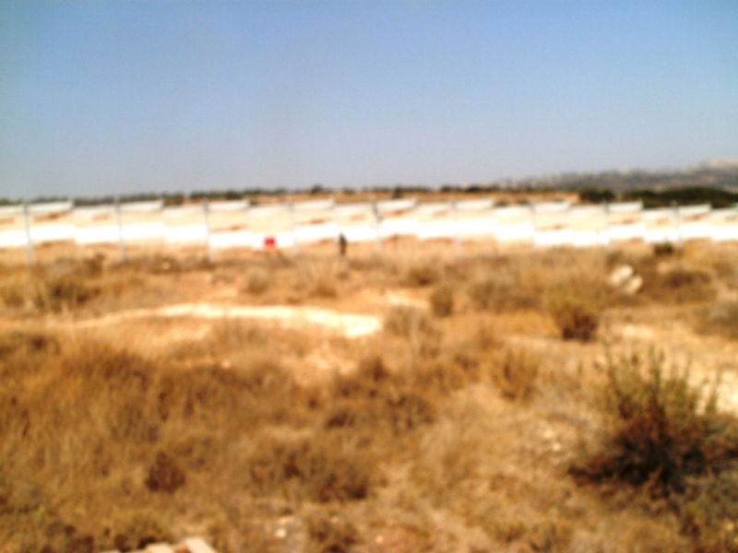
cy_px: 276
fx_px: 768
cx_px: 369
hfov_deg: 51.4
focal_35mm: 36
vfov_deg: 39.7
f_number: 5.6
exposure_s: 1/1250
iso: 100
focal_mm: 6.3
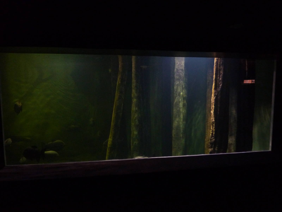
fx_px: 204
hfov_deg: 69.4
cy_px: 106
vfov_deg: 54.9
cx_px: 141
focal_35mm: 25
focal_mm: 4.1
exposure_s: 1/8
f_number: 3.3
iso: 400
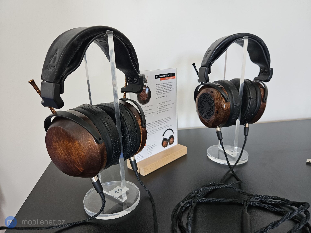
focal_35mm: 23
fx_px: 207
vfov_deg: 58.9
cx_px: 156
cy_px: 116
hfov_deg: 73.9
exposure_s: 1/100
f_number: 1.8
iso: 320
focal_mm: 5.4
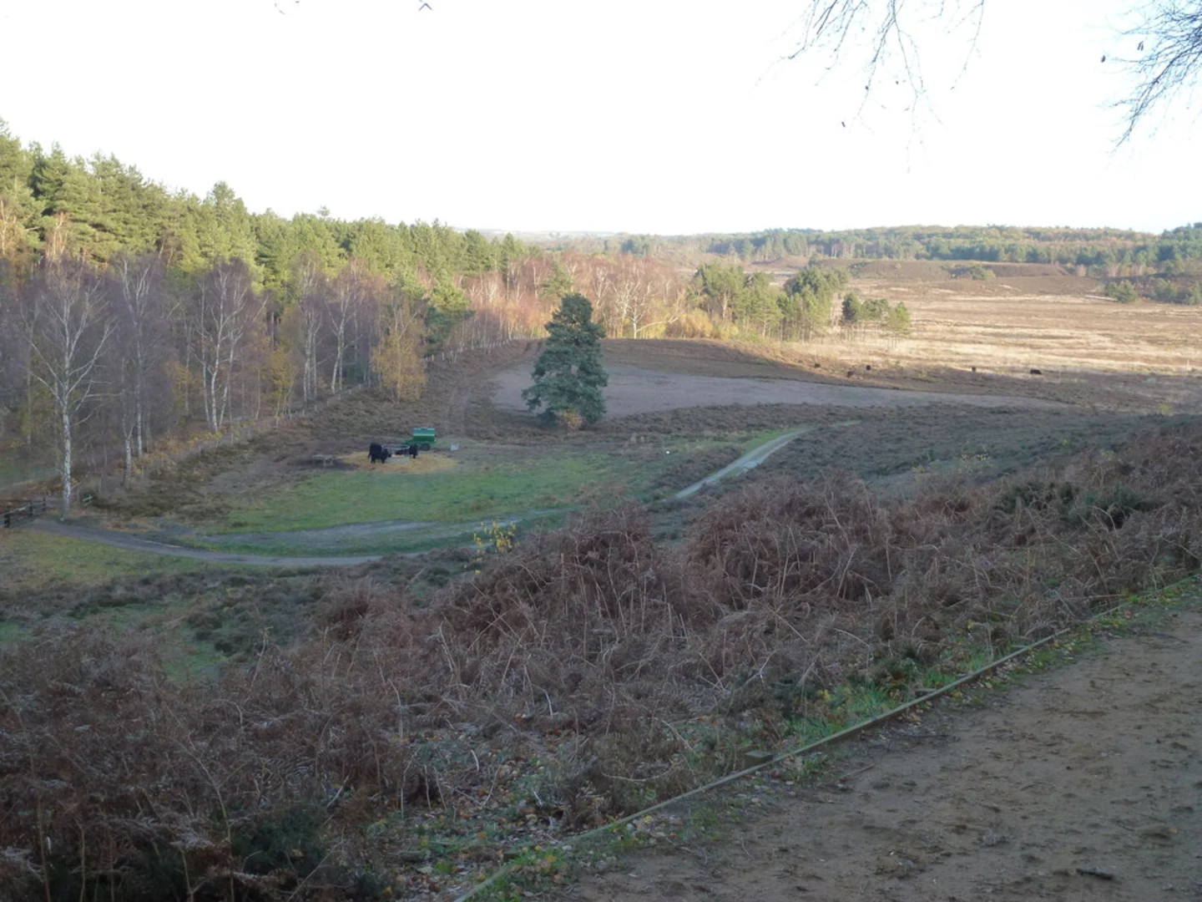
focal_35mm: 41
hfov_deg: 45.8
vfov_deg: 35.1
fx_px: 1424
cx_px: 601
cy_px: 451
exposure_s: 1/125
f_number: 3.9
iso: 160
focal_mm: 7.4
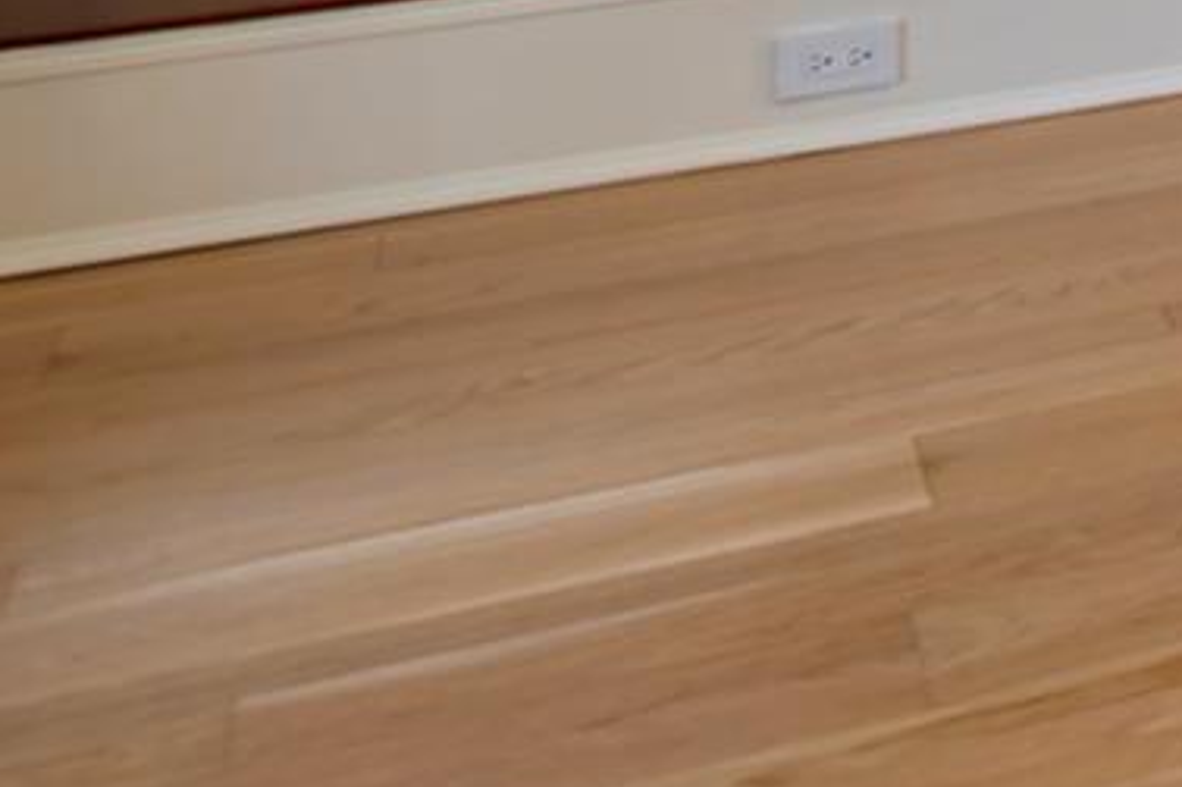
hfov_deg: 15.1
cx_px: 2756
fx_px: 2855
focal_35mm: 87
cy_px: -803
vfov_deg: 13.4
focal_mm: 16
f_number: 9
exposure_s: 1/30
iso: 100
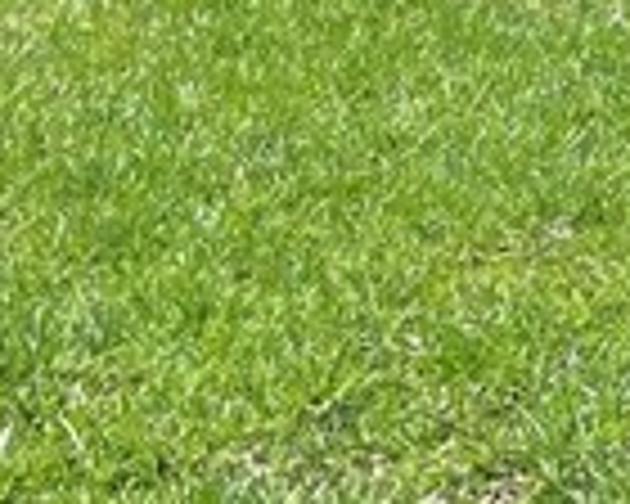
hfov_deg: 8.3
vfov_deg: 7.7
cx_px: 2066
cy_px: -770
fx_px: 3449
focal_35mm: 185
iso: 32
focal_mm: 4.2
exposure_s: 1/1006
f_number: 1.6
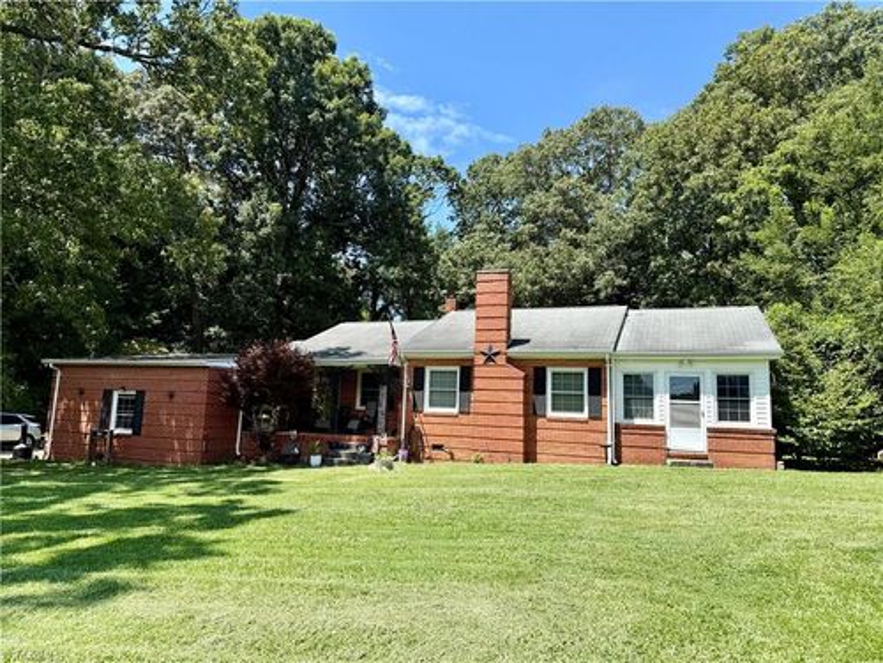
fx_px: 612
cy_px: 332
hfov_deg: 71.6
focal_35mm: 24
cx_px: 442
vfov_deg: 56.8
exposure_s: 1/2053
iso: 80
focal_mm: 6.76
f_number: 1.78
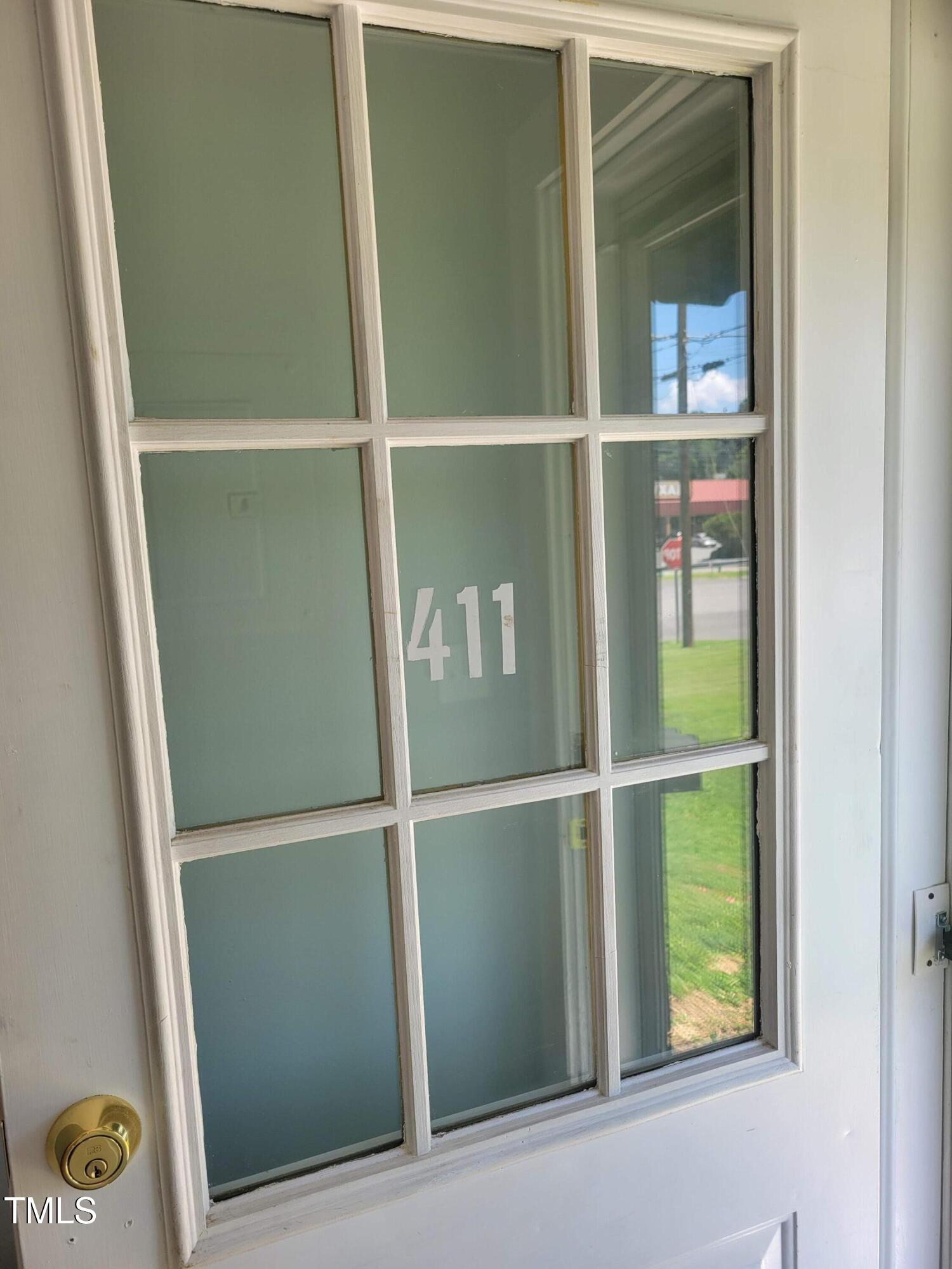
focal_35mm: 26
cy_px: 634
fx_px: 953
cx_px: 476
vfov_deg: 67.3
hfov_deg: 53.1
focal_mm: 5.4
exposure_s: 1/180
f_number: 1.8
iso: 40
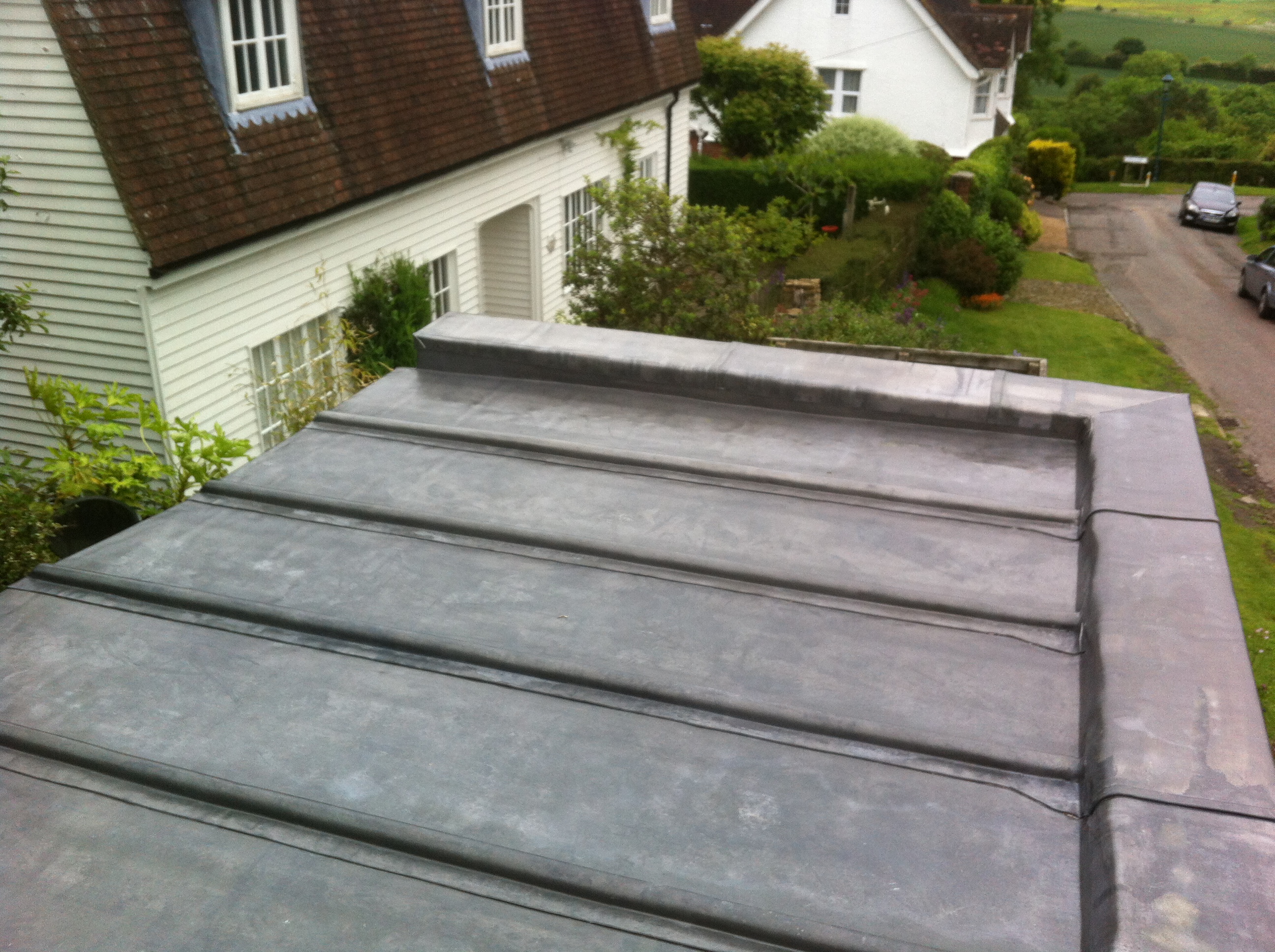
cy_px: 476
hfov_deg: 52.7
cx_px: 638
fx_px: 1287
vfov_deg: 40.6
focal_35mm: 35
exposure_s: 1/628
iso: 80
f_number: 2.8
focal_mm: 3.85
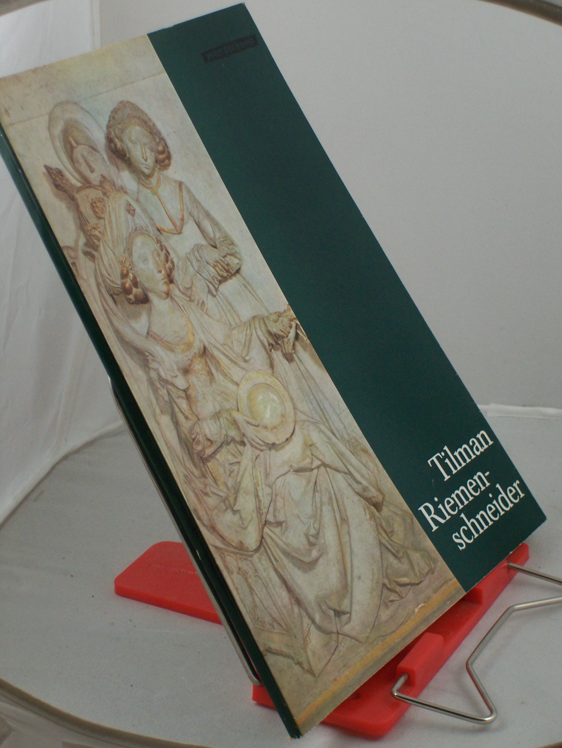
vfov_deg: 19.2
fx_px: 2205
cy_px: 374
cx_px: 281
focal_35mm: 102
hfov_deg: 14.5
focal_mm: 16.8
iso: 160
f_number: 4.6
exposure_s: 1/80
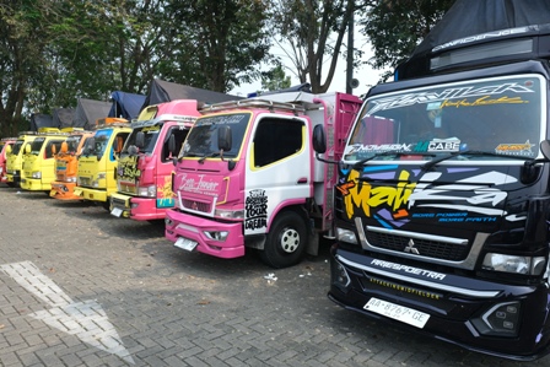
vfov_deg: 53.2
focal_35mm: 24
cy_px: 184
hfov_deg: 73.7
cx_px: 275
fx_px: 367
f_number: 6.4
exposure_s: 1/200
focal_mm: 16
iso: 200
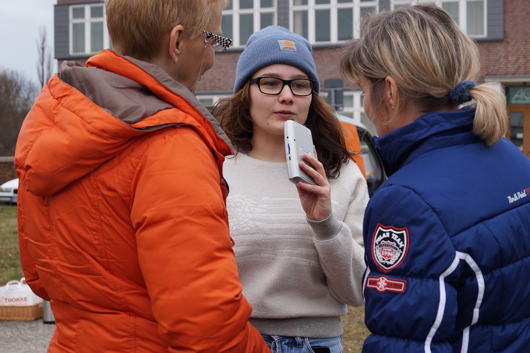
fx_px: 951
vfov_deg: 21.0
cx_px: 261
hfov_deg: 31.1
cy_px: 162
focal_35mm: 65
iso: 100
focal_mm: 35
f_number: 5.6
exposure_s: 1/160
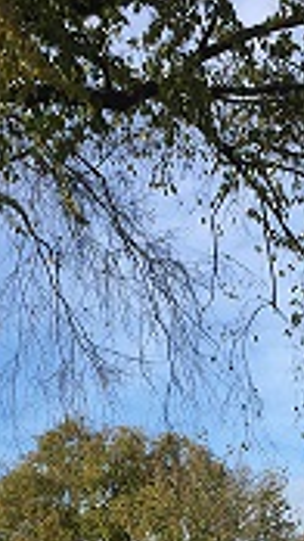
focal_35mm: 111
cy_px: 686
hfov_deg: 10.9
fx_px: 1589
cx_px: 220
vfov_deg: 18.1
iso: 32
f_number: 2.2
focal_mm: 4.15
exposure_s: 1/1199
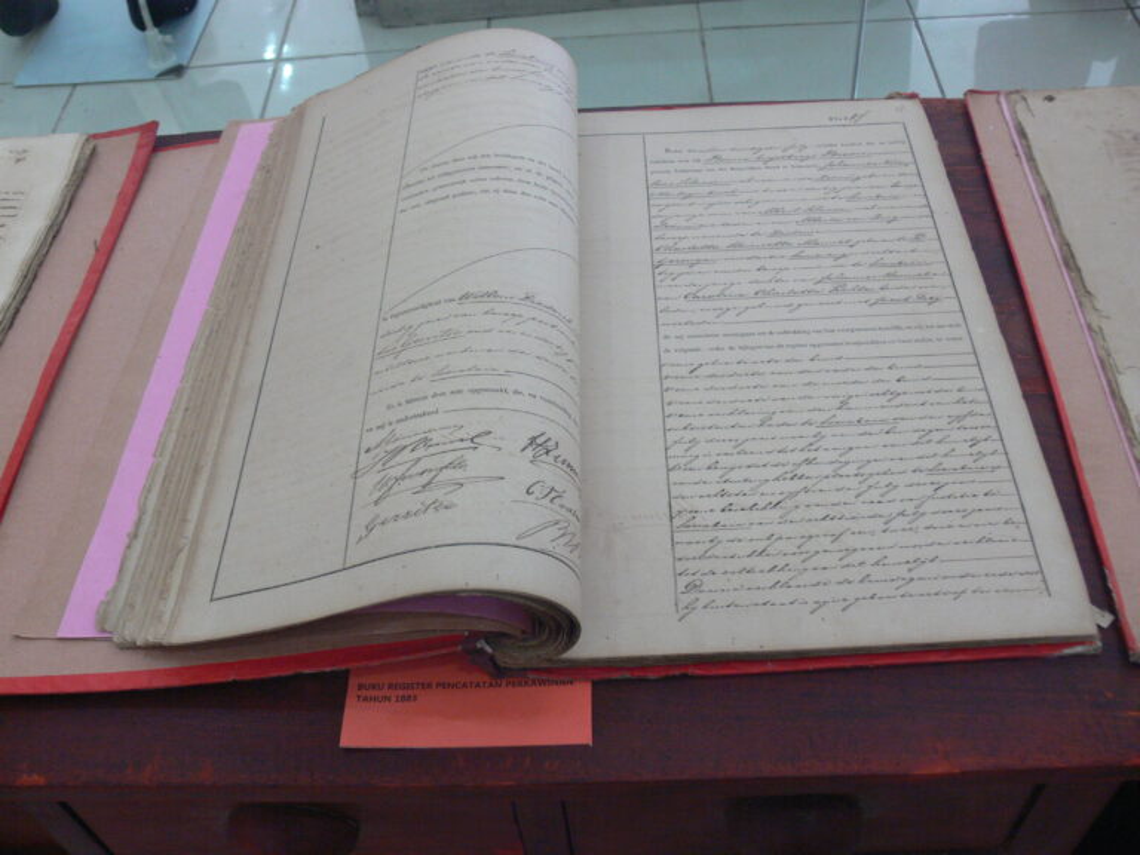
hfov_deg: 52.6
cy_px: 428
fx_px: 1153
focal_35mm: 35
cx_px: 570
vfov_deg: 40.7
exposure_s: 1/20
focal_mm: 7.4
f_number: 2.8
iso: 200
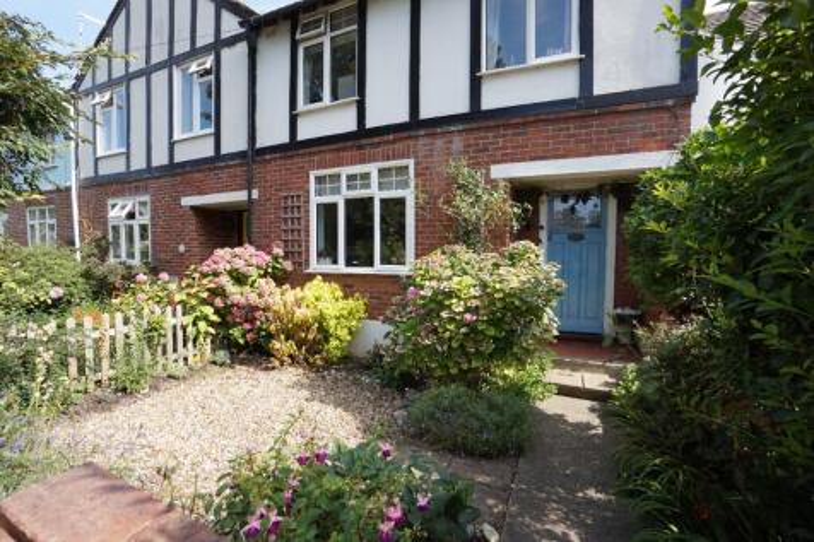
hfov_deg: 100.4
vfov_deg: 77.3
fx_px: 339
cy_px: 271
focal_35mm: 15
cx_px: 407
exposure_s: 1/100
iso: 100
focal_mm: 10
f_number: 7.1
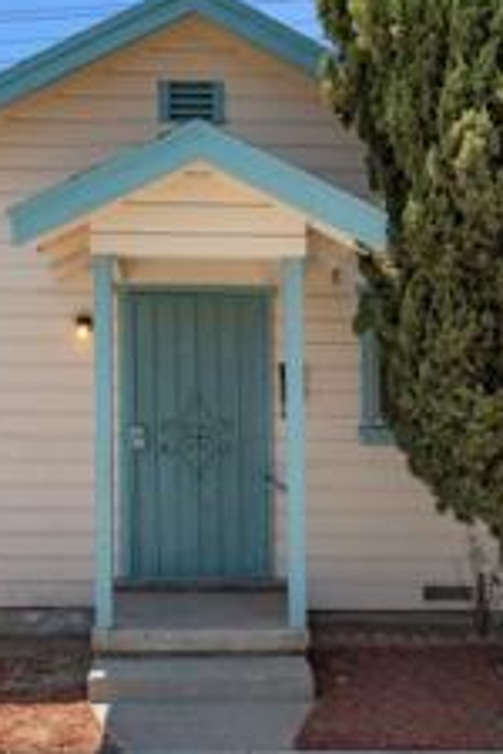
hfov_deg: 33.3
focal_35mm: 40
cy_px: 352
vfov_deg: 48.4
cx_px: 200
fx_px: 838
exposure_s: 1/320
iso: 200
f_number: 9
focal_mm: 20
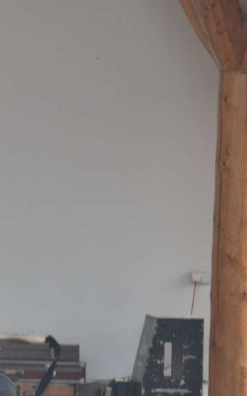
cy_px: 239
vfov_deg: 3.1
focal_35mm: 677
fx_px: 7295
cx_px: -190
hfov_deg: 1.9
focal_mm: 200
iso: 200
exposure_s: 1/500
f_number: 2.8
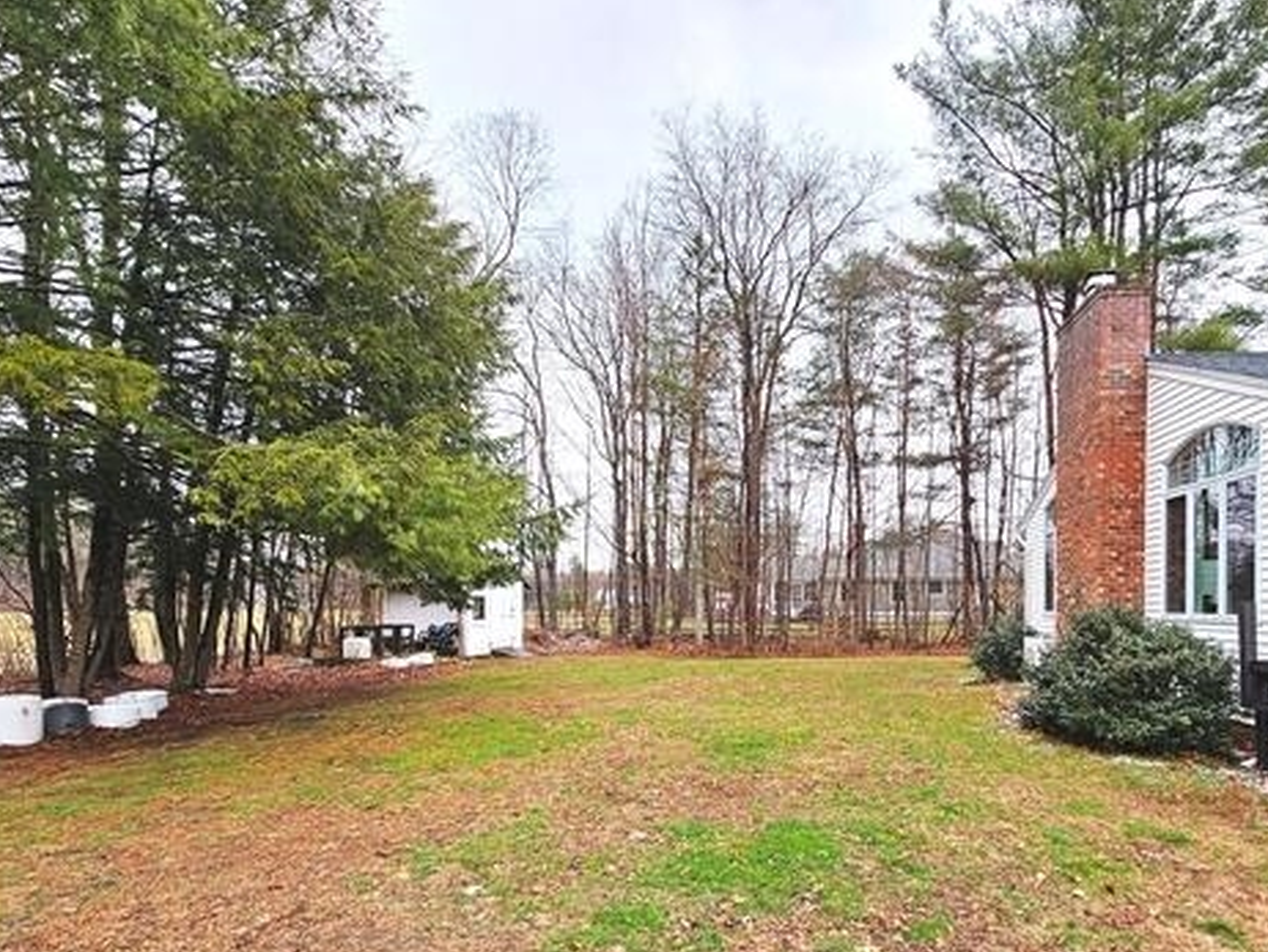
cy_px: 612
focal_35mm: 18
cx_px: 736
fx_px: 660
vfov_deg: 70.1
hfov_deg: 87.0
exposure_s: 1/225
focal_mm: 2.2
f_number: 2.2
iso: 50
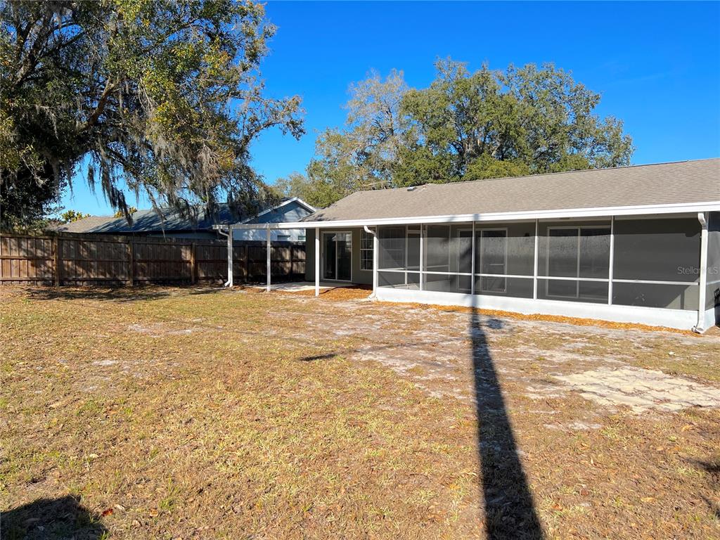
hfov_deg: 67.3
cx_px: 360
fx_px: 541
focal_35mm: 26
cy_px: 270
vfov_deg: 53.1
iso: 50
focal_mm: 5.7
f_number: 1.5
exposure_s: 1/5319
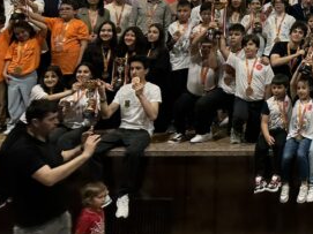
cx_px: 433
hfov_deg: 24.1
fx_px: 615
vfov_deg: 19.6
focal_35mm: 68
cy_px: -82
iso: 100
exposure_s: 1/100
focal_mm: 6.86
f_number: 1.78
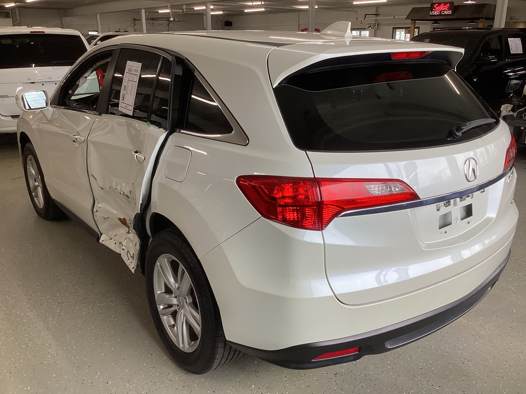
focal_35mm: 31
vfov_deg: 45.4
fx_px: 471
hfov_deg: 58.4
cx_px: 263
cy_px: 197
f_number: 2.4
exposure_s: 1/100
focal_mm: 3.3
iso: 50
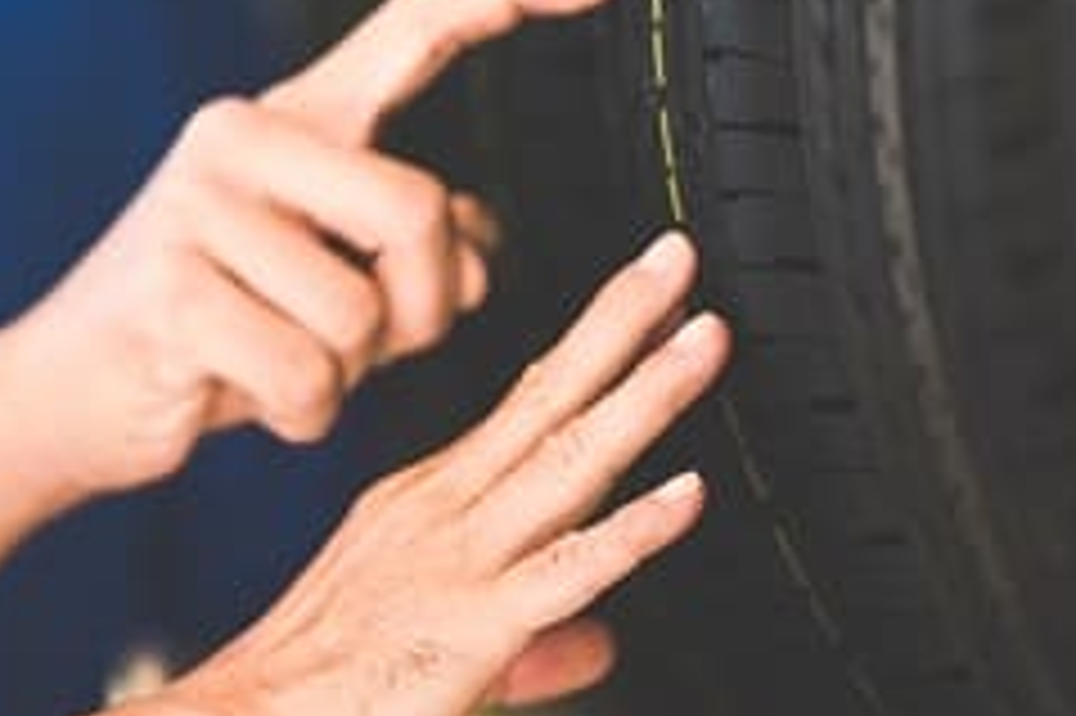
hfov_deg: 7.8
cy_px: 5
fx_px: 7885
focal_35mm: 264
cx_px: -36
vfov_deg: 5.2
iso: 125
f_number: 1.4
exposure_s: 1/400
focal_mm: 105
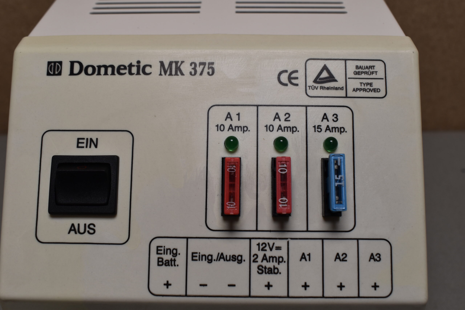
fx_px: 562
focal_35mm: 44
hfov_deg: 45.0
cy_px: 155
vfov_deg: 30.9
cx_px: 232
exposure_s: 1/60
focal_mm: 29
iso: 160
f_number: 8
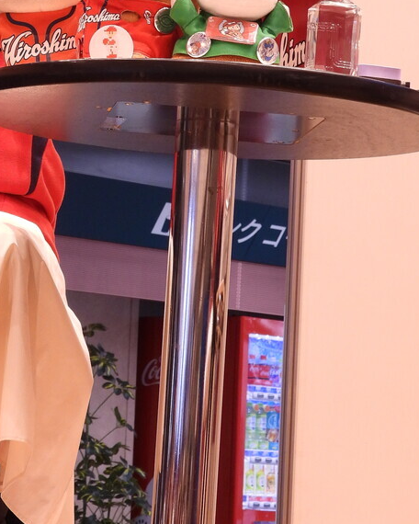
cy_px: 92
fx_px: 2387
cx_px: 50
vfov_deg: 12.5
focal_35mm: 154
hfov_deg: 10.0
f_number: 3.5
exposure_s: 1/60
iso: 220
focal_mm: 13.4
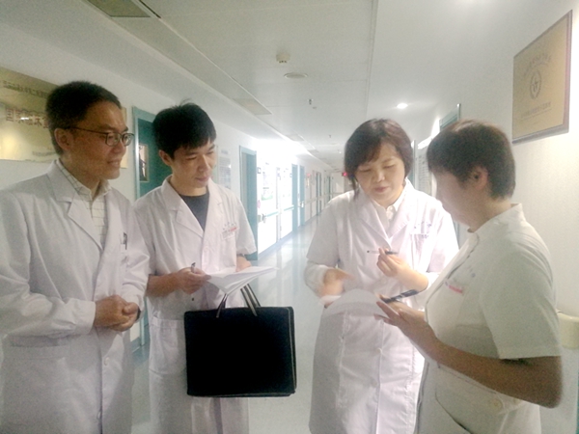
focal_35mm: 27
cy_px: 217
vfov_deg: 51.4
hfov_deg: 65.3
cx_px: 290
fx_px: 452
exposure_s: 1/16.7
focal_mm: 4.5
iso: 1000
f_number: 2.2
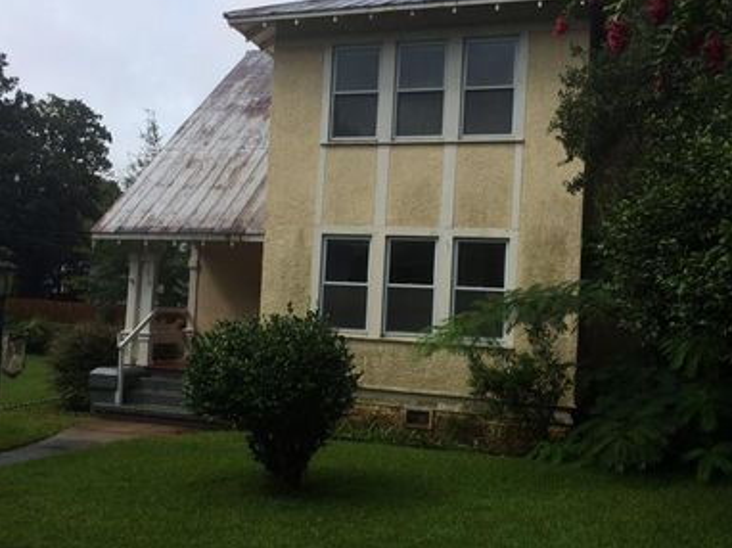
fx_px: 803
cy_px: 267
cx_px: 355
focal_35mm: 38
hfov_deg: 49.0
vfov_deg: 37.7
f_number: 2.2
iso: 32
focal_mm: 4.15
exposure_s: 1/1282
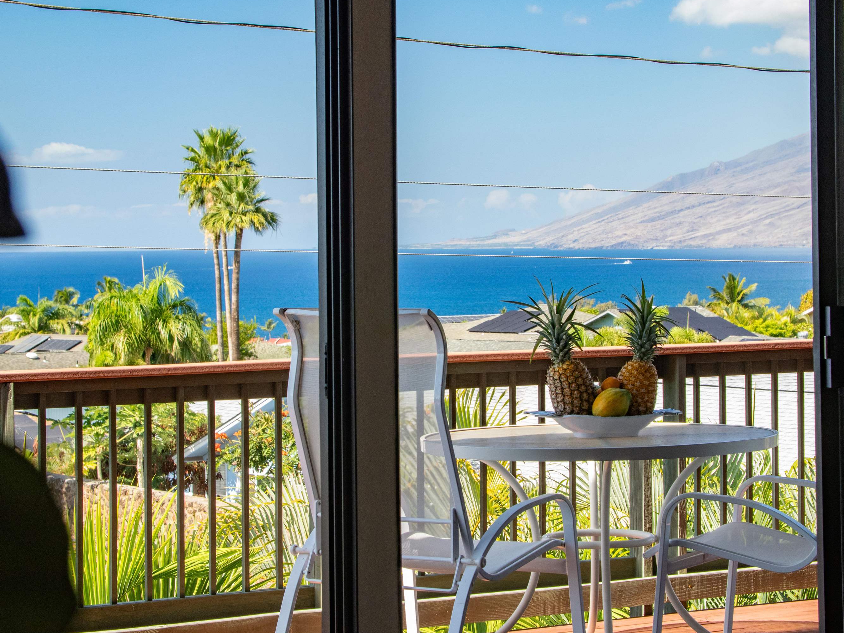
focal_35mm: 101
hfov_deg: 19.4
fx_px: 2463
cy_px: 334
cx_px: 424
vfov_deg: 14.7
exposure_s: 1/160
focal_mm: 44
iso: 800
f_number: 8
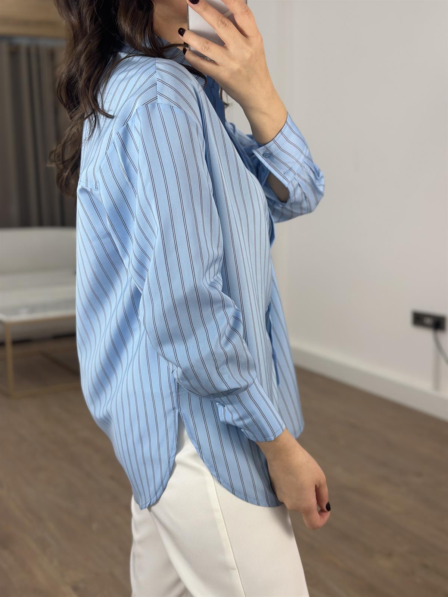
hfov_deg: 30.3
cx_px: 224
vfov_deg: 39.7
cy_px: 298
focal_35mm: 48
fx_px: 828
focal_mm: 6.86
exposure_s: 1/215
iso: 80
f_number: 1.78
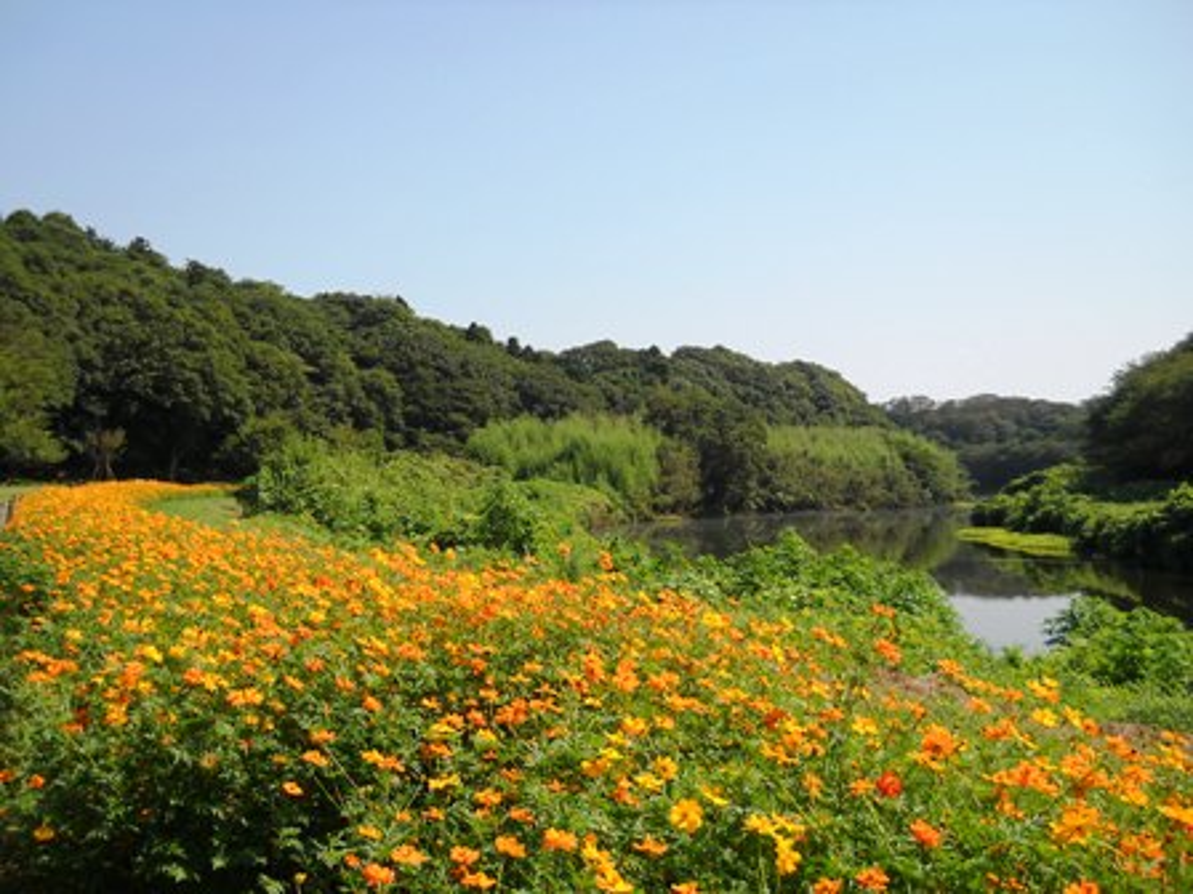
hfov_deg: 45.8
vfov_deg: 35.1
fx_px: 1413
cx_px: 596
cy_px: 447
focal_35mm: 41
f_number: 5.5
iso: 80
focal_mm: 6.72
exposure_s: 1/250
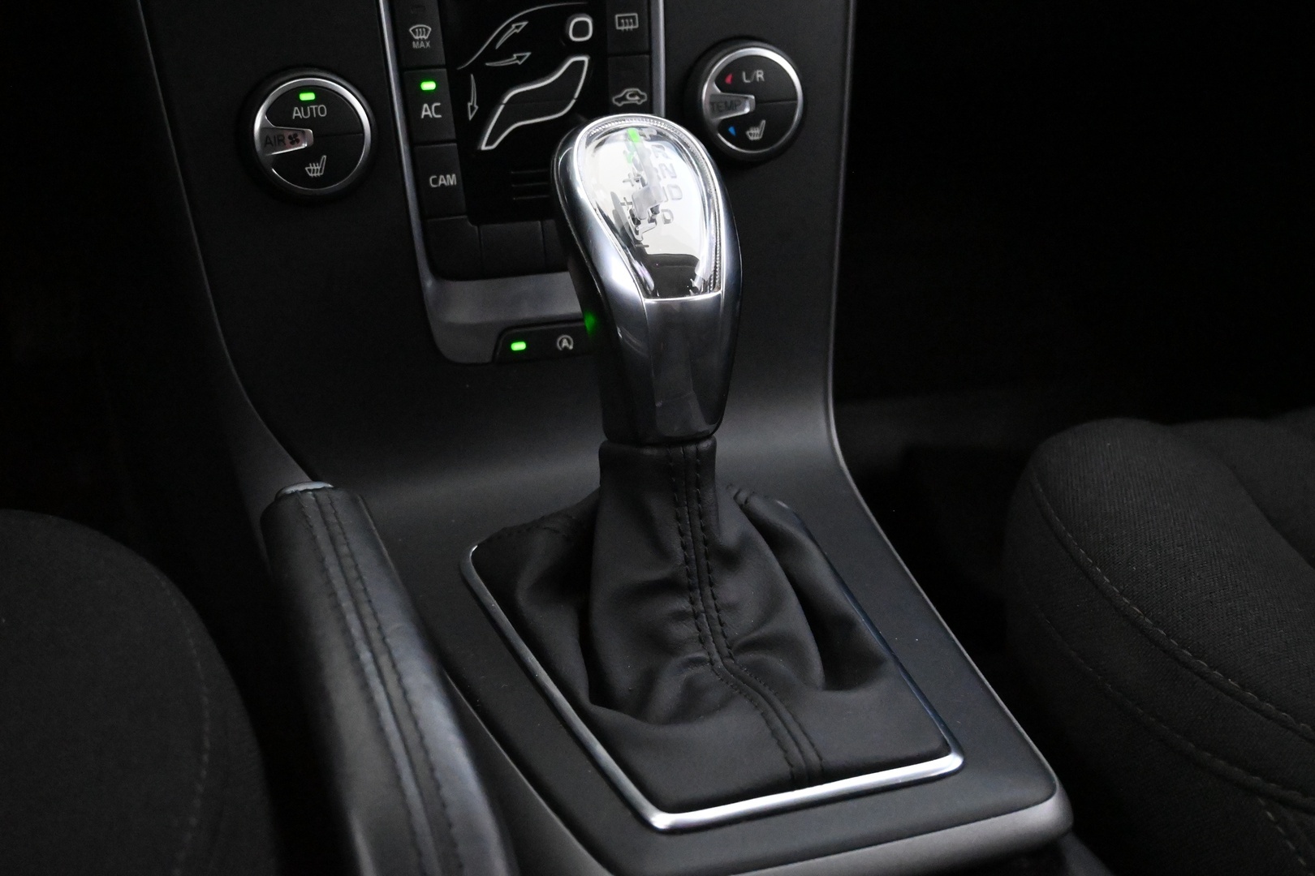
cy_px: 438
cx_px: 658
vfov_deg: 30.8
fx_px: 1589
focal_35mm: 44
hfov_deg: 45.0
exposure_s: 1/50
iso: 12800
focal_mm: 29
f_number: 4.8
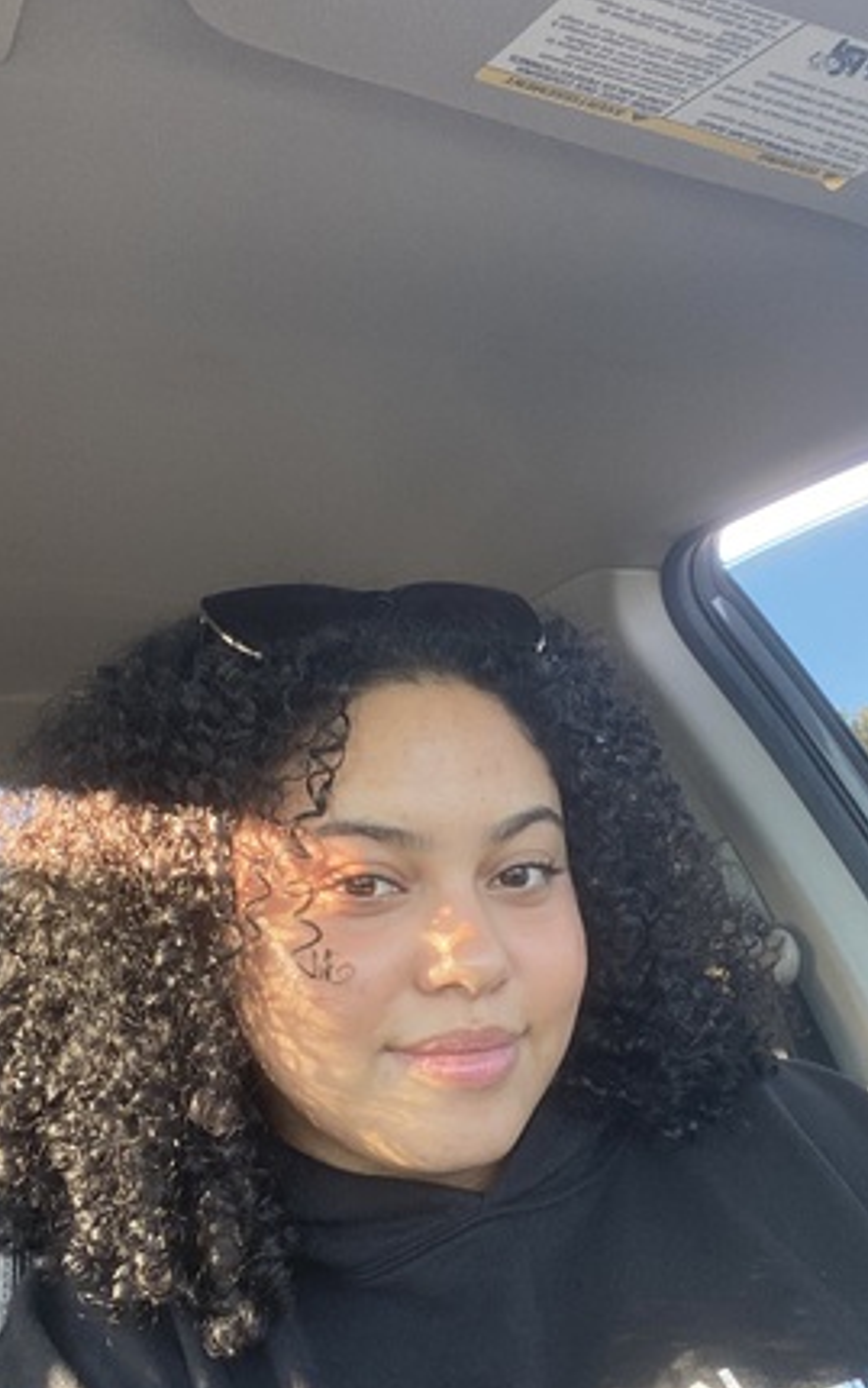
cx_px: 466
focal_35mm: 37
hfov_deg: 34.4
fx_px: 1399
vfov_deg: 52.6
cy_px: 778
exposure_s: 1/119
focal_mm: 2.71
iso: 100
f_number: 2.2
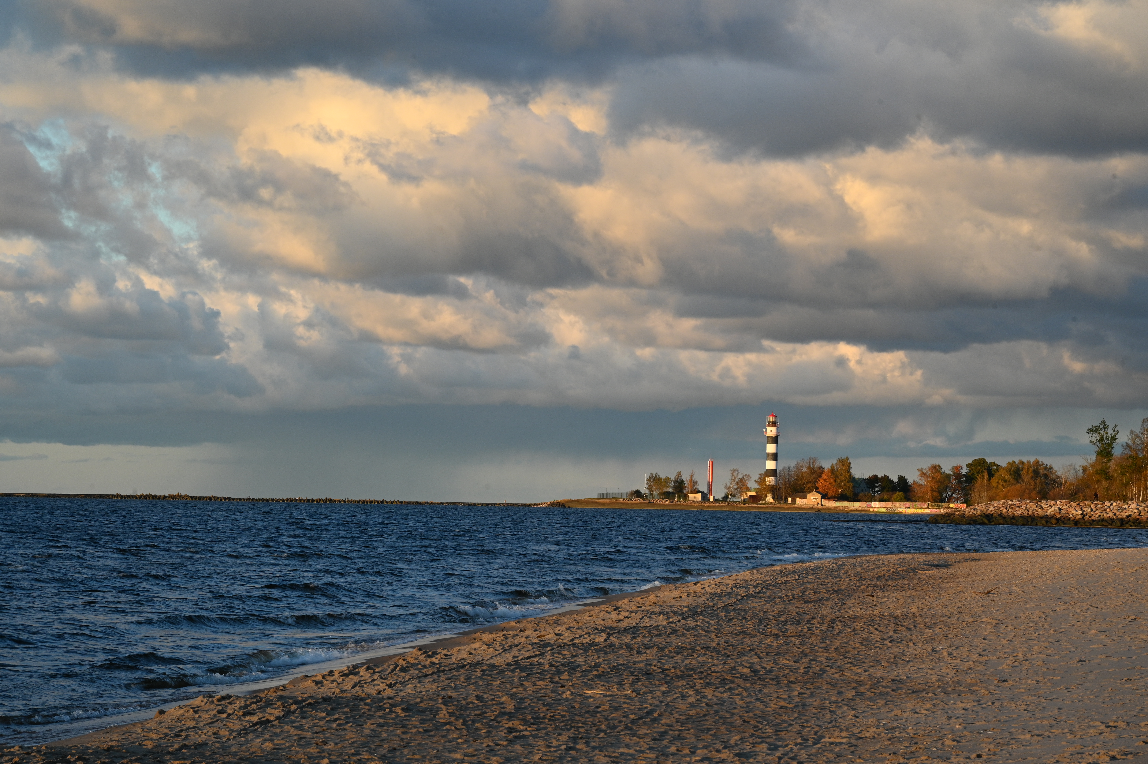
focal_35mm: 120
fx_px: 3824
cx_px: 574
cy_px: 382
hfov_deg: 17.1
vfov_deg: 11.4
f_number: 16
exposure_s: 1/100
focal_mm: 120
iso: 500
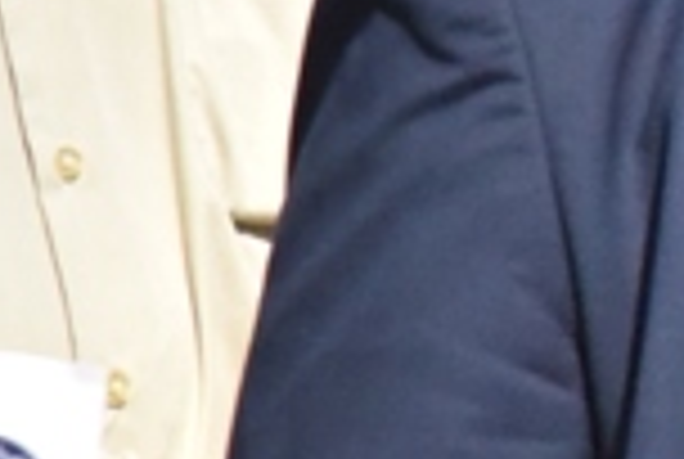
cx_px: 2286
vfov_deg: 1.7
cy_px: -182
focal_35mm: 806
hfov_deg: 2.5
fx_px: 15344
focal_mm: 120
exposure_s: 1/8000
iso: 5000
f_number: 10
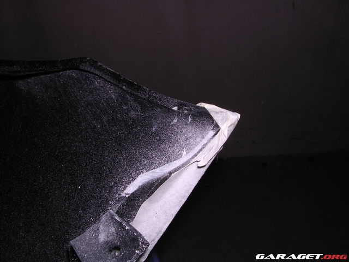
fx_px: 383
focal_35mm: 38
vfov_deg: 37.7
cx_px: 174
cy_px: 131
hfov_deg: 49.0
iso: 100
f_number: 5.6
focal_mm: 5.8
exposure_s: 1/60.1
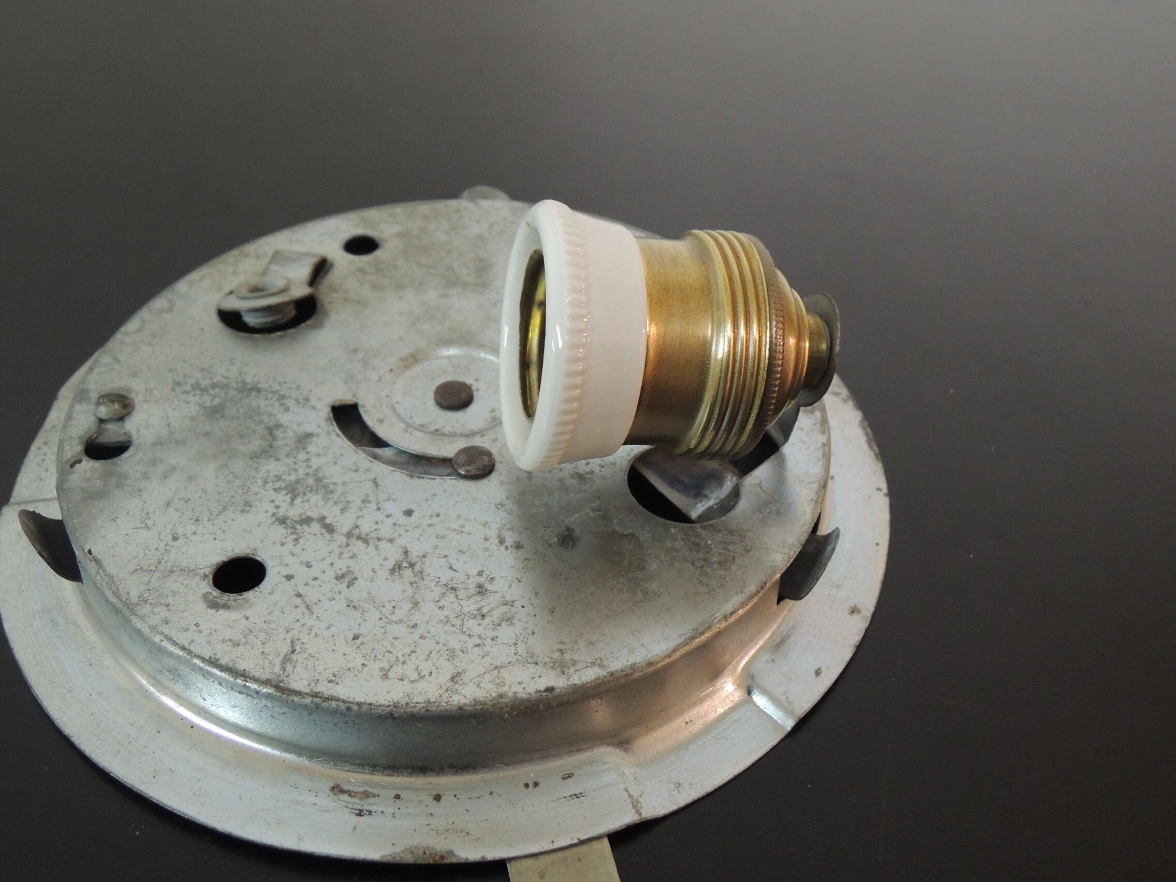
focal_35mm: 31
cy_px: 441
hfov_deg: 58.4
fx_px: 1053
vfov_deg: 45.4
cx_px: 588
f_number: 3
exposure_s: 1/15
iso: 400
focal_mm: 5.5
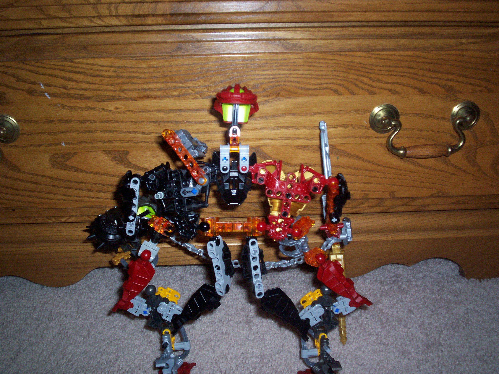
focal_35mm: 36
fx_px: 519
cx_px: 250
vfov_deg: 39.7
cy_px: 187
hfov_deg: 51.4
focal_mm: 5.9
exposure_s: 1/64
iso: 140
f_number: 4.5
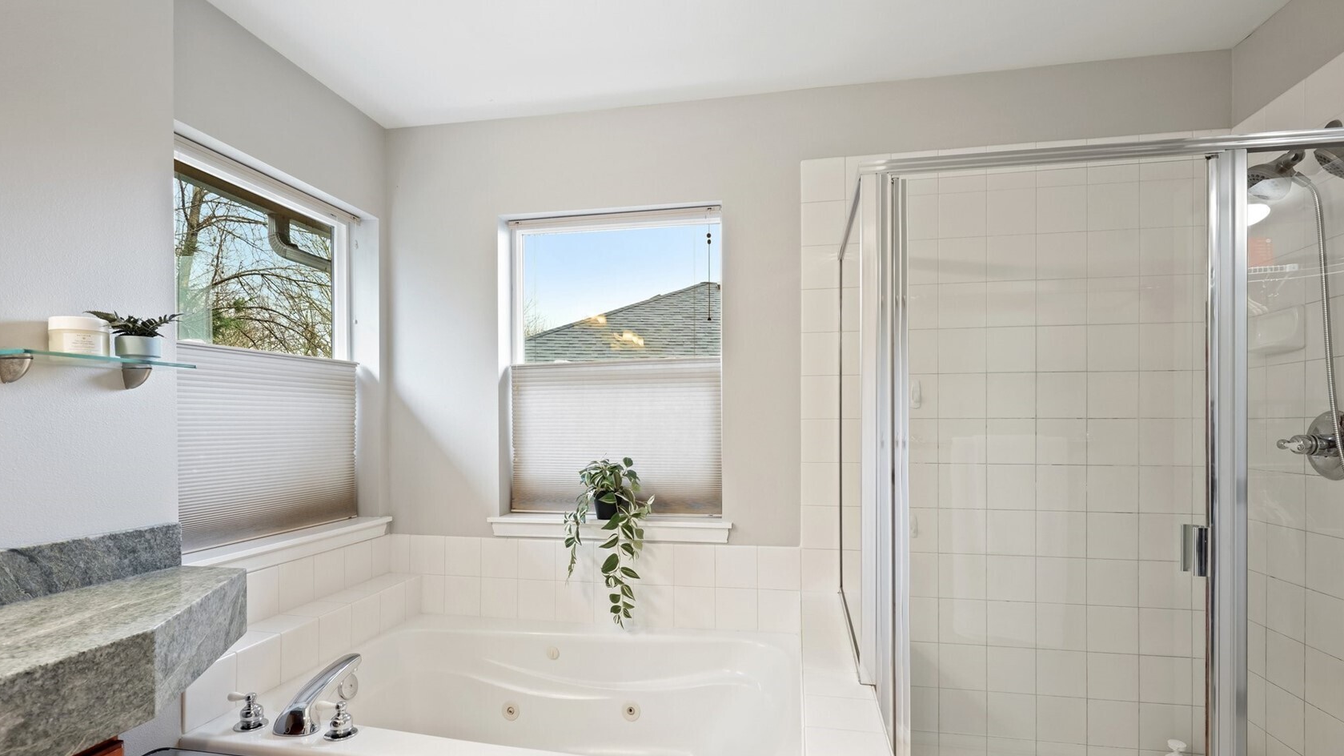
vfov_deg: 60.8
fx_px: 641
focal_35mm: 18
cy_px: 427
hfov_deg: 92.7
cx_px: 671
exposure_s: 1/15
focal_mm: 17
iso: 400
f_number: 8
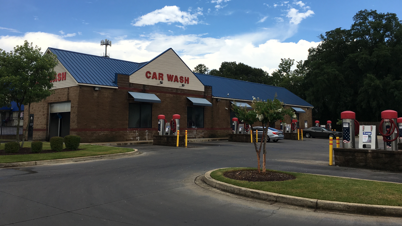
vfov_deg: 36.5
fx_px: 341
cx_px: 203
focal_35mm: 32
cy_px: 91
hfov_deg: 61.0
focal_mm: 4.15
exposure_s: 1/1876
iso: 25
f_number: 2.2
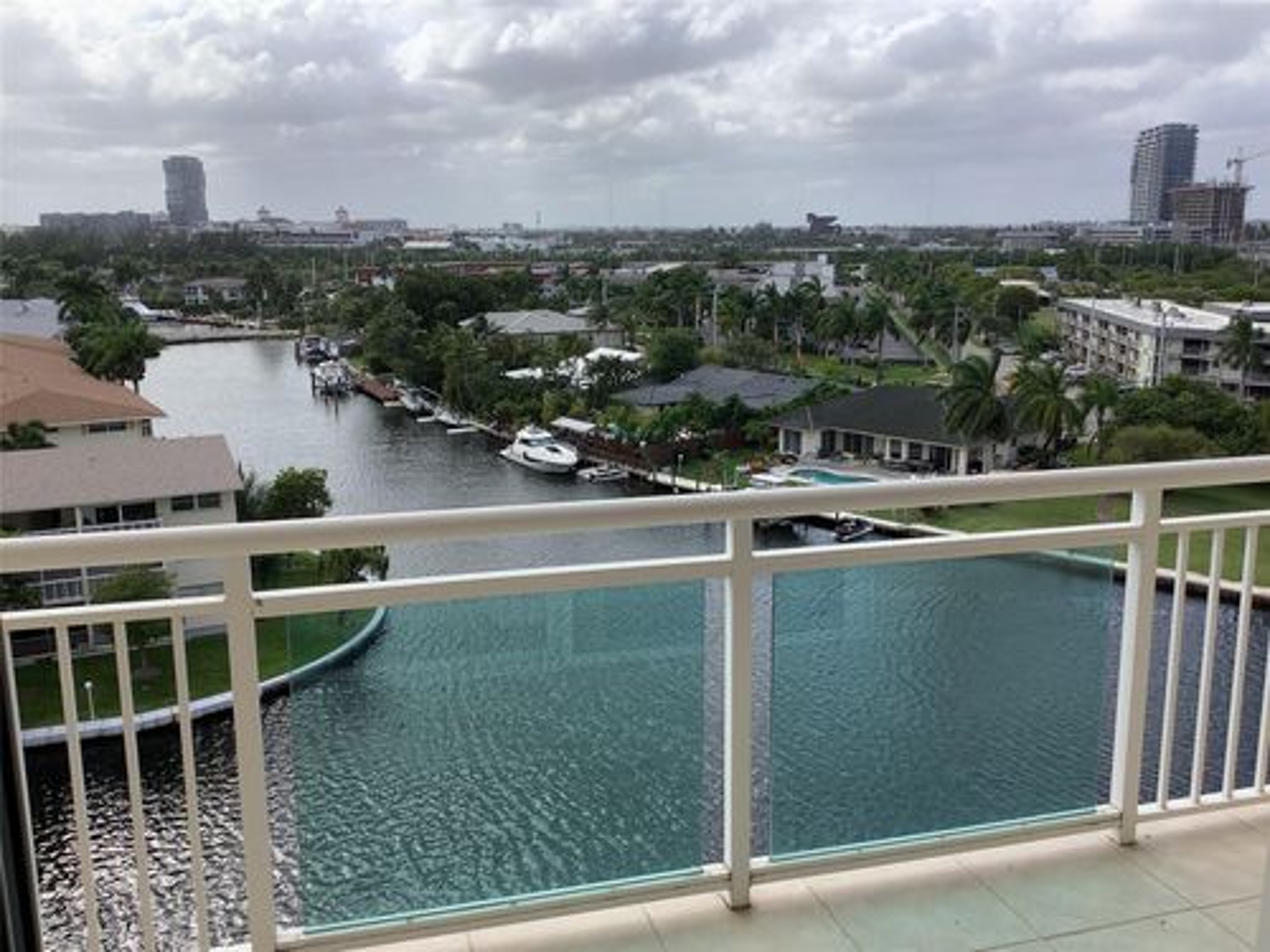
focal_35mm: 31
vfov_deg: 45.4
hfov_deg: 58.4
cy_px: 476
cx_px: 635
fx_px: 1137
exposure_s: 1/1131
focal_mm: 3.3
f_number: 2.4
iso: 25
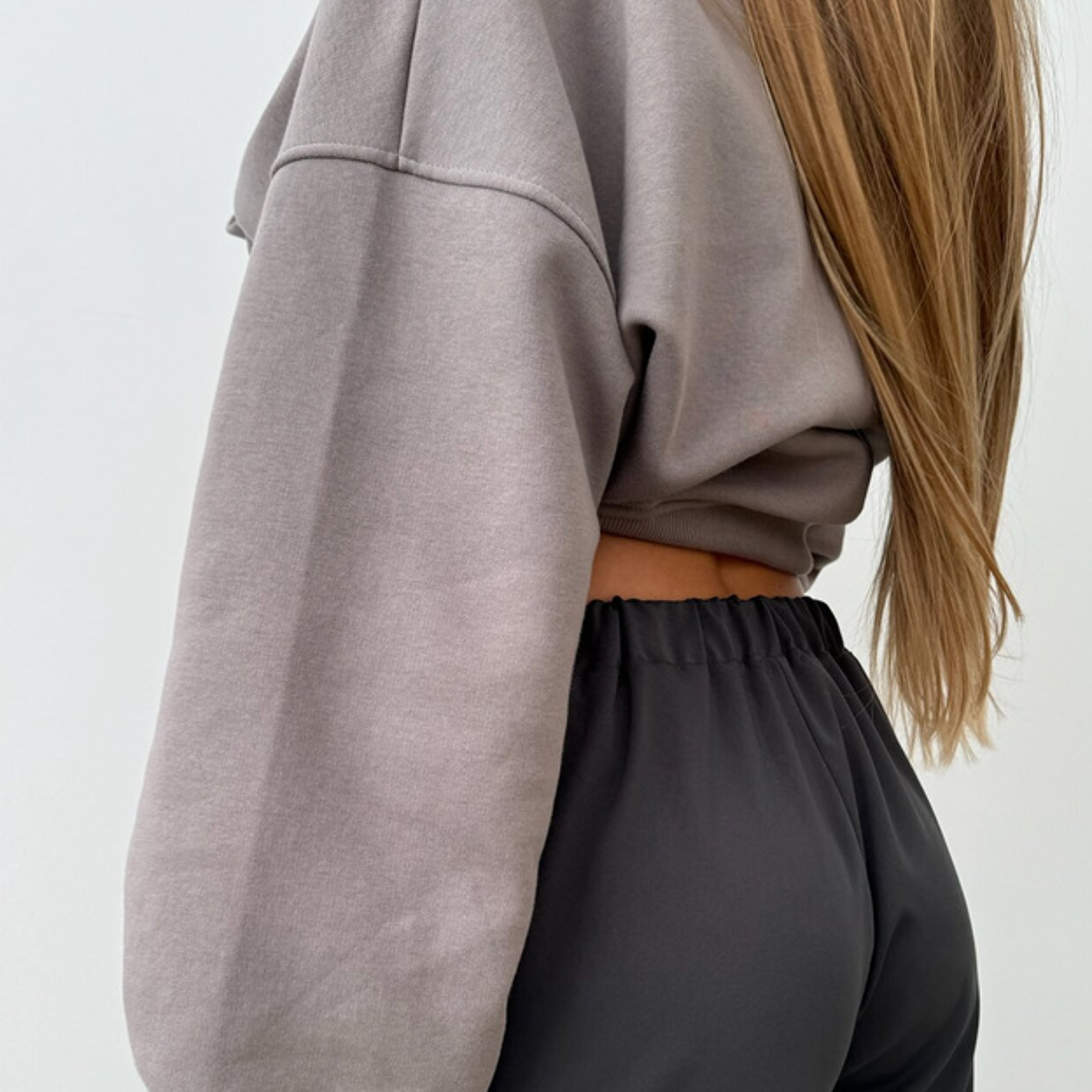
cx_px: 632
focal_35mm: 34
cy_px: 698
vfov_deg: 47.9
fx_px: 1213
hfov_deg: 48.3
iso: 80
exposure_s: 1/333
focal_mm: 6.76
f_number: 1.78
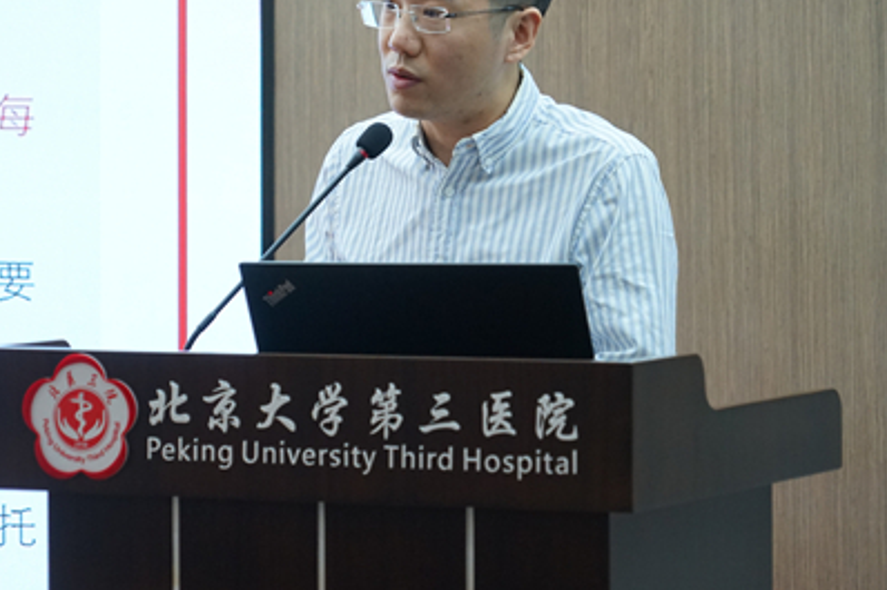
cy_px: 189
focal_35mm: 210
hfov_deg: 9.8
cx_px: 252
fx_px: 5172
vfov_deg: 6.5
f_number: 6.3
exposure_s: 1/160
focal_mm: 144
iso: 2000
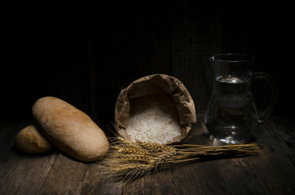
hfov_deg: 35.1
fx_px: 466
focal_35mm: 57
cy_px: 98
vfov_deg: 23.7
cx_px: 148
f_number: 18
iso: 100
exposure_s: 77
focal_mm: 38
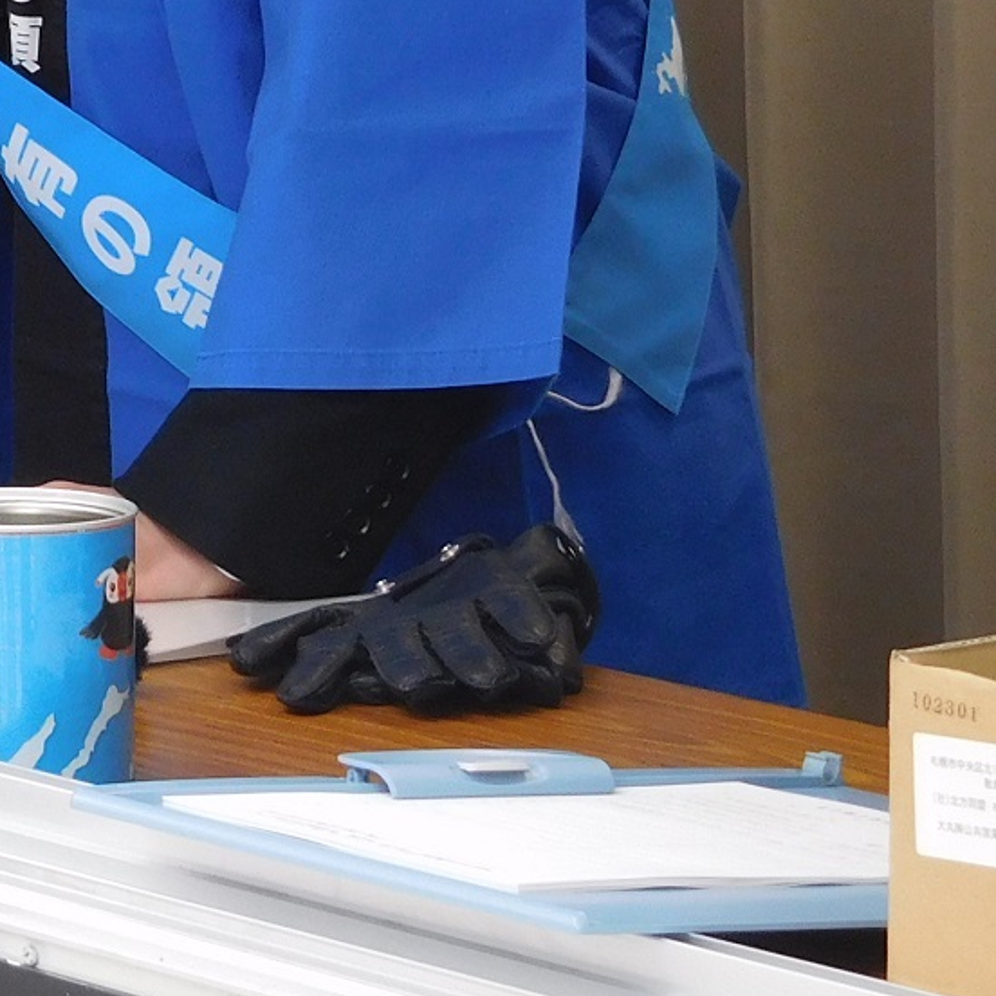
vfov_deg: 6.8
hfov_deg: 6.7
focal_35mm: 256
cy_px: -301
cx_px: -518
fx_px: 8333
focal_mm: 14.3
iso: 200
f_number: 4.6
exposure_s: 1/60
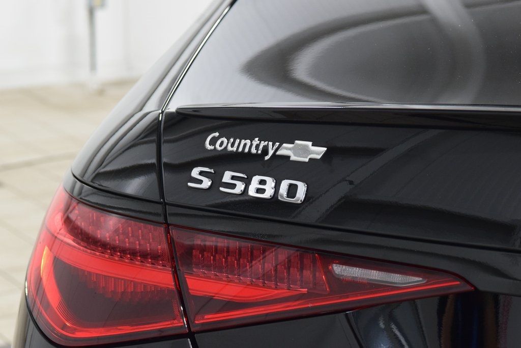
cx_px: 260
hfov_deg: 19.5
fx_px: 1520
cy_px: 174
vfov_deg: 13.0
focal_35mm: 105
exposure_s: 1/30
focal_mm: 70
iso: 1600
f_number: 6.3
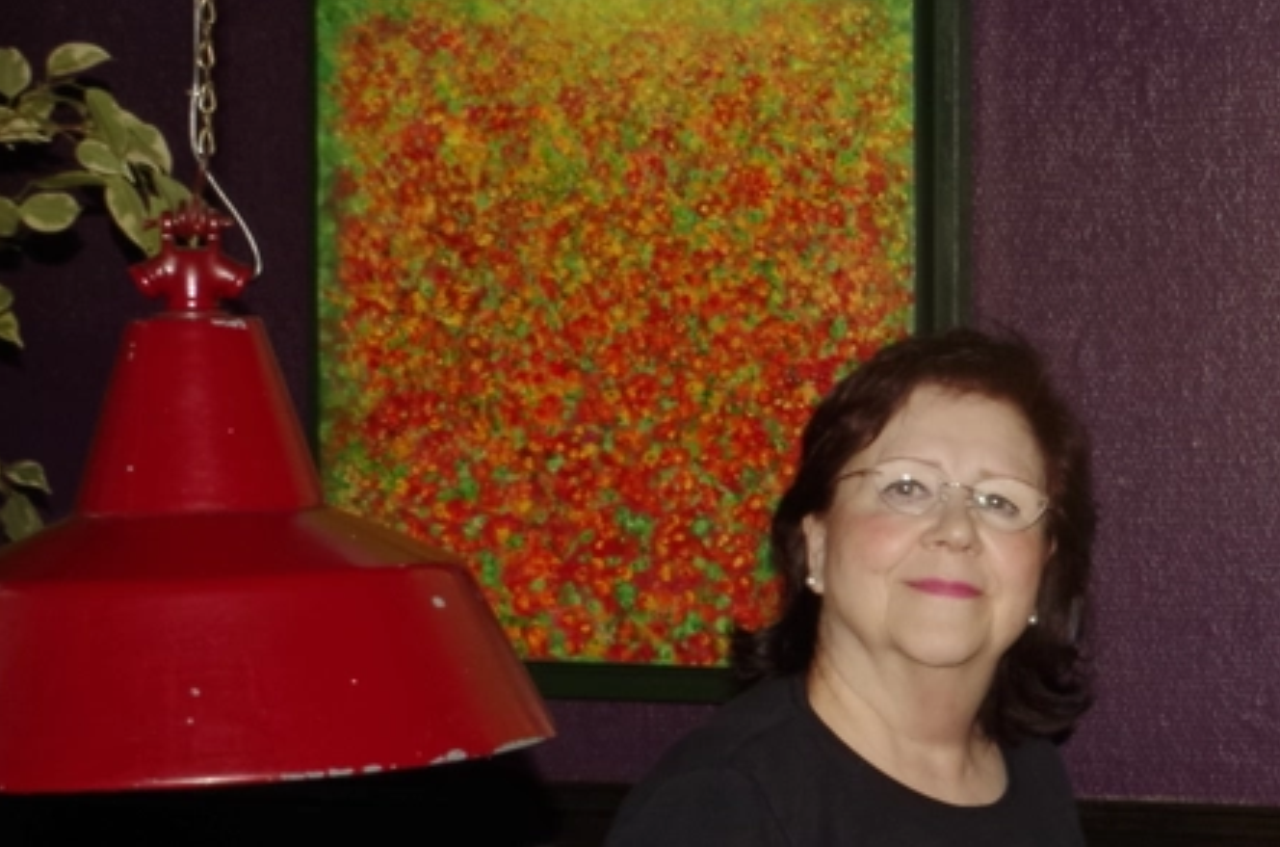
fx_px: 3724
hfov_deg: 17.7
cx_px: 1841
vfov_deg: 13.0
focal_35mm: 105
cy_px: 439
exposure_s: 1/125
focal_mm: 21
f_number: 9.5
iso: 400
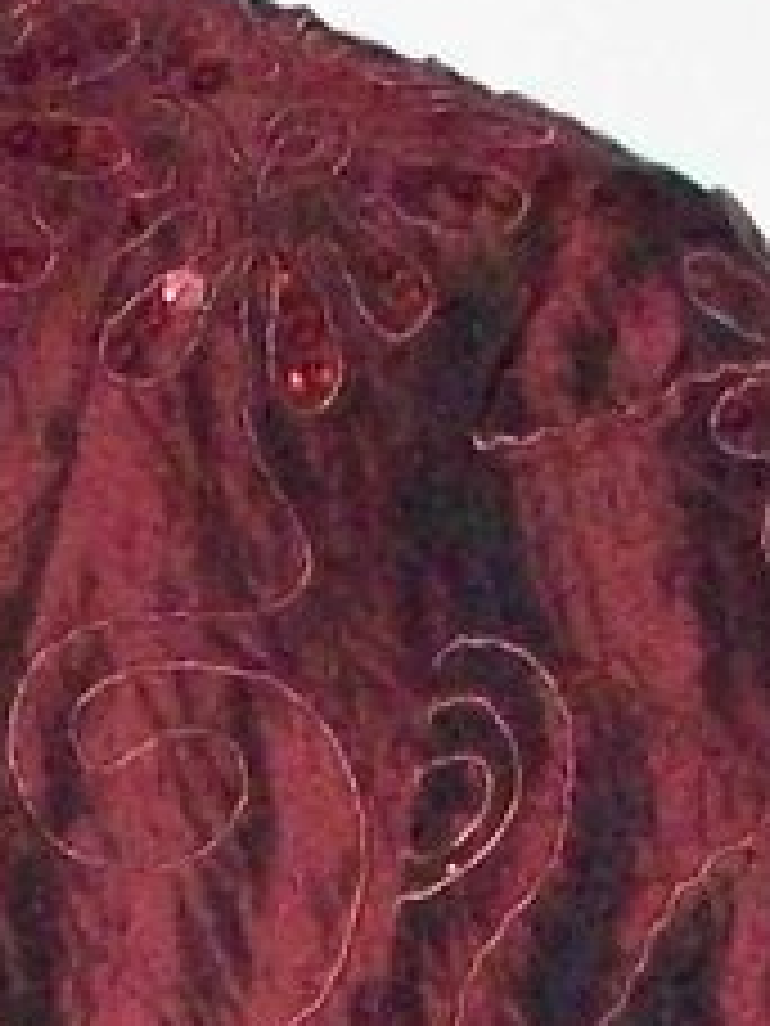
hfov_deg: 6.7
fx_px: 6406
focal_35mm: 216
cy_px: 2572
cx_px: -666
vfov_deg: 8.3
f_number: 2.8
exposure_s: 1/128
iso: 800
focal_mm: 6.2
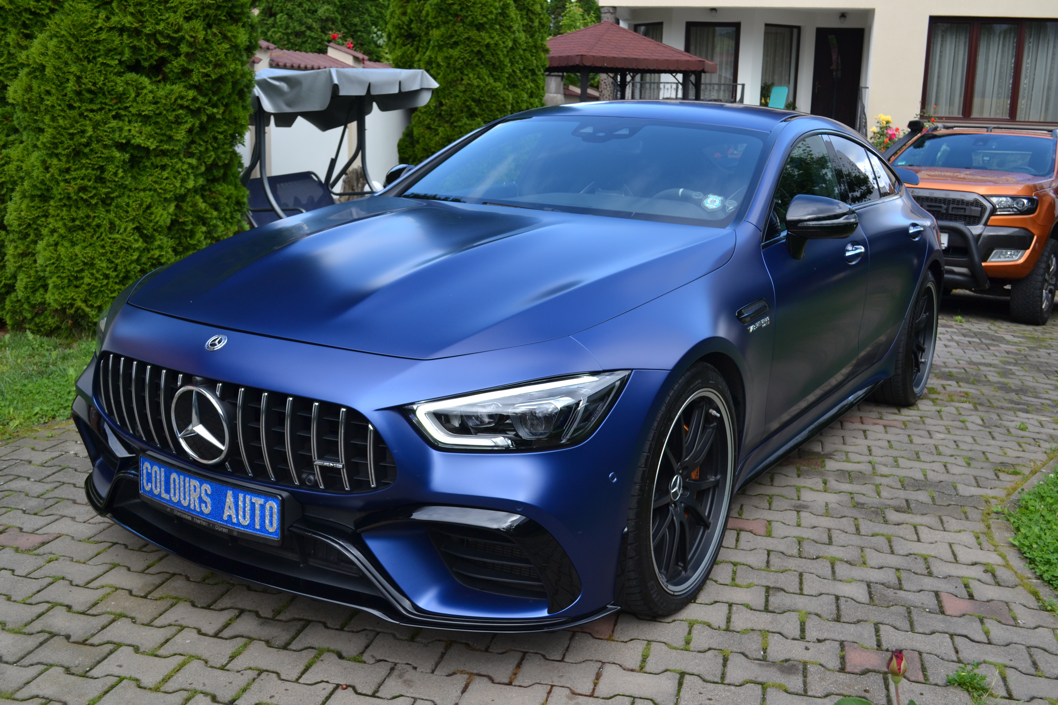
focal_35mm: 36
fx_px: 1058
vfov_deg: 36.9
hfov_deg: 53.1
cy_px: 352
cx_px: 529
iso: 140
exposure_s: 1/125
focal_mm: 24
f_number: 5.6
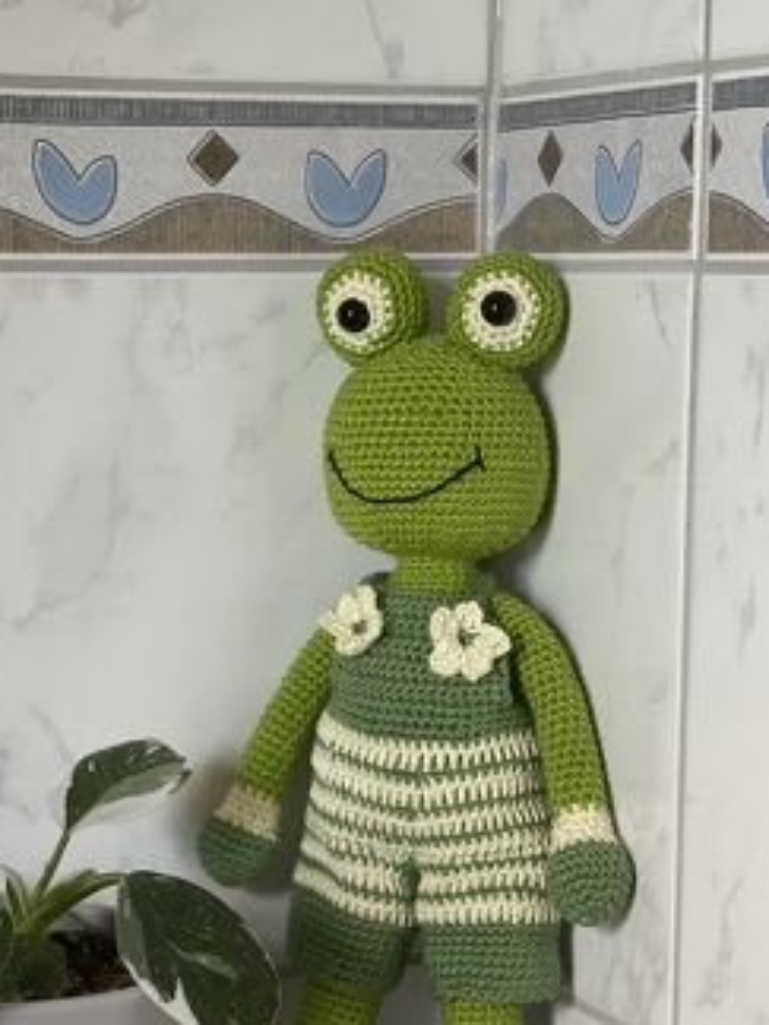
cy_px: 728
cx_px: 278
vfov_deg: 21.2
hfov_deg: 16.0
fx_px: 2725
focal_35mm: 92
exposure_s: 1/78
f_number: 2.2
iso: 250
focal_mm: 7.5
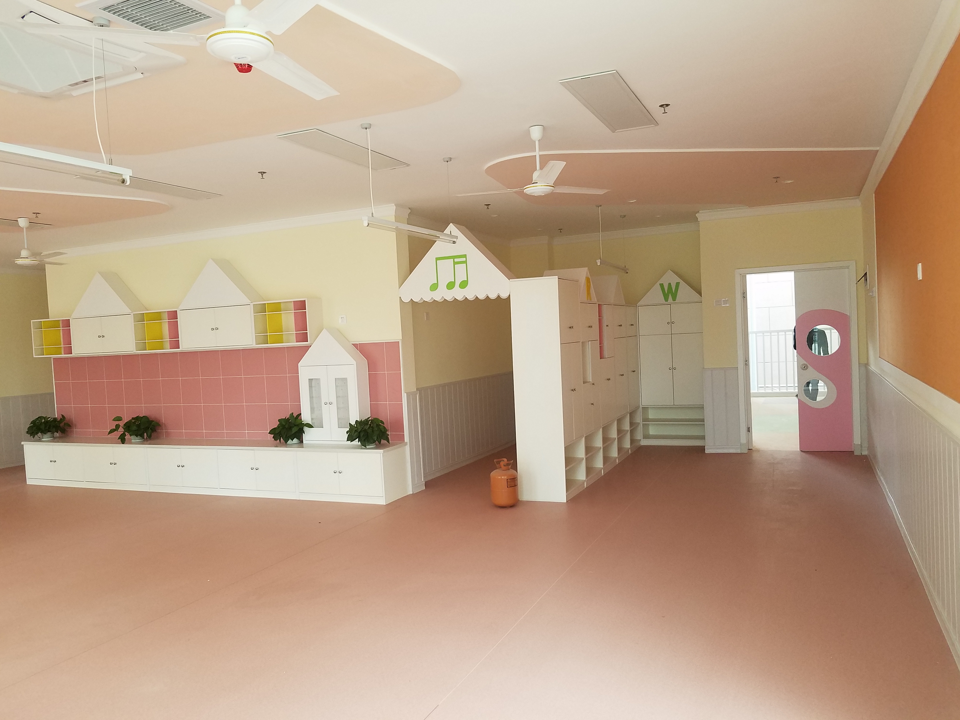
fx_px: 721
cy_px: 360
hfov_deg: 67.3
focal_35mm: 26
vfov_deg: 53.1
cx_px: 480
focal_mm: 4.2
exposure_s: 1/25
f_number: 1.7
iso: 160
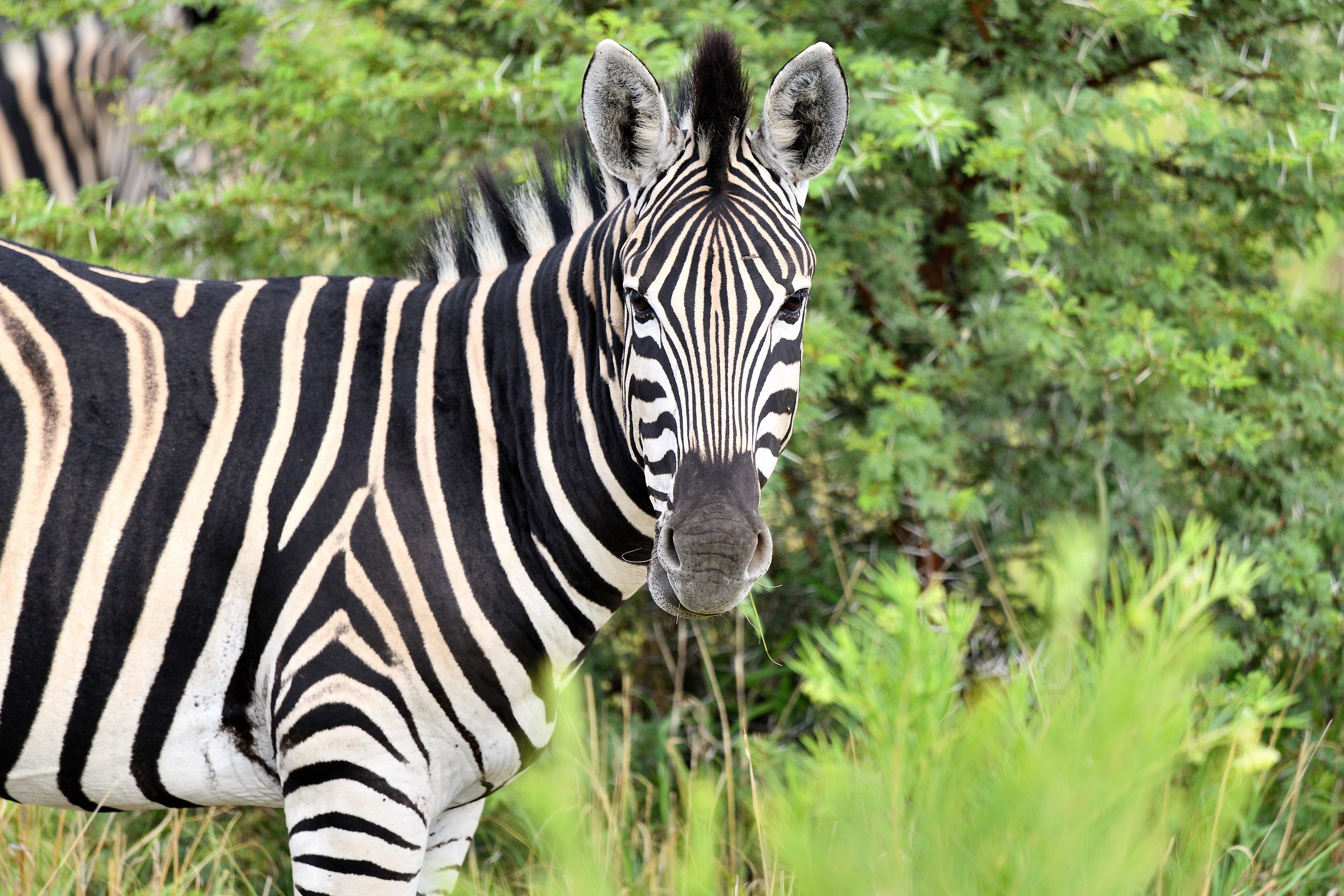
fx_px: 22403
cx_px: 672
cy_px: 448
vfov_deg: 2.3
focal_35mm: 600
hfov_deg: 3.4
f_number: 6.3
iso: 450
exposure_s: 1/640
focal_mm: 600
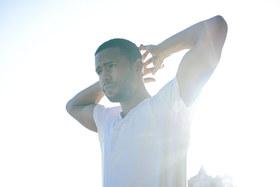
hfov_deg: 35.6
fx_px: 436
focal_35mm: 56
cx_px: 140
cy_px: 94
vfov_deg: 24.2
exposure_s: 1/320
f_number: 4
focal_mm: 56
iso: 125
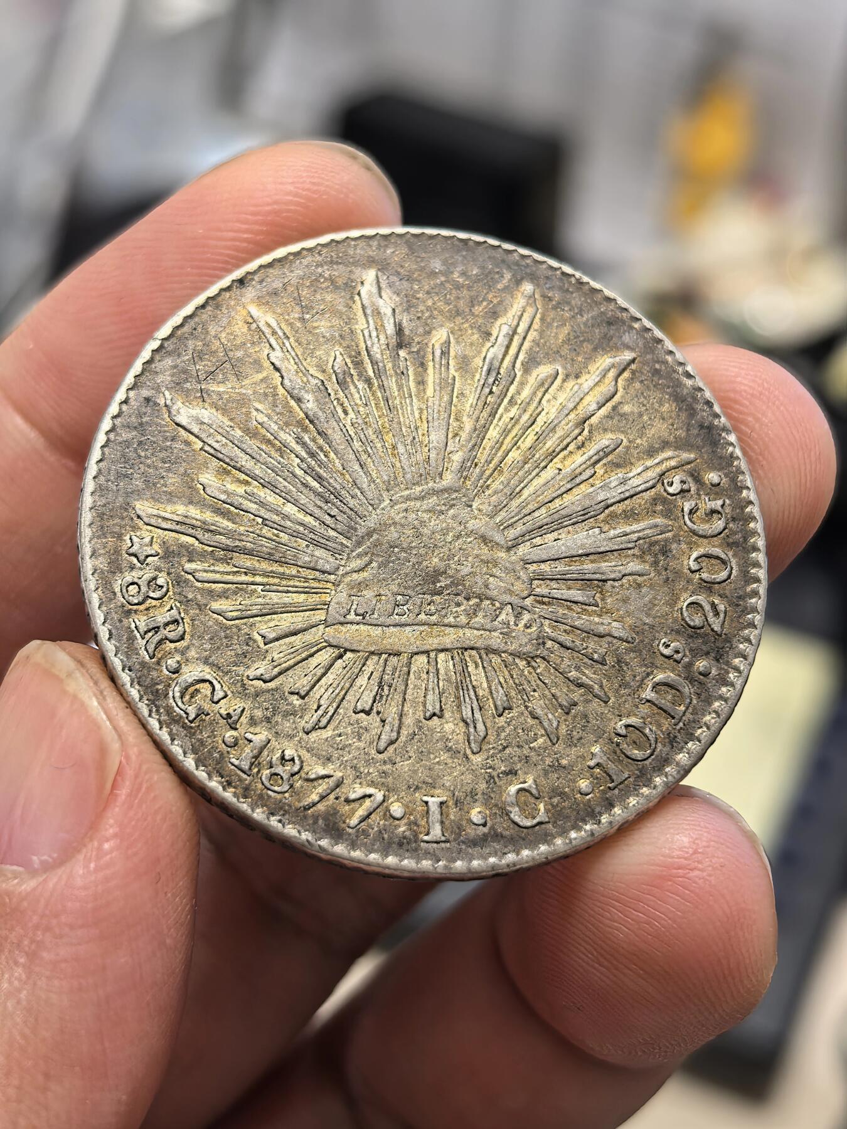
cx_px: 424
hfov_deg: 27.0
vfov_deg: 35.5
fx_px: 1762
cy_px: 564
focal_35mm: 54
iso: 160
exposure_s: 1/50
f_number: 2
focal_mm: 6.98
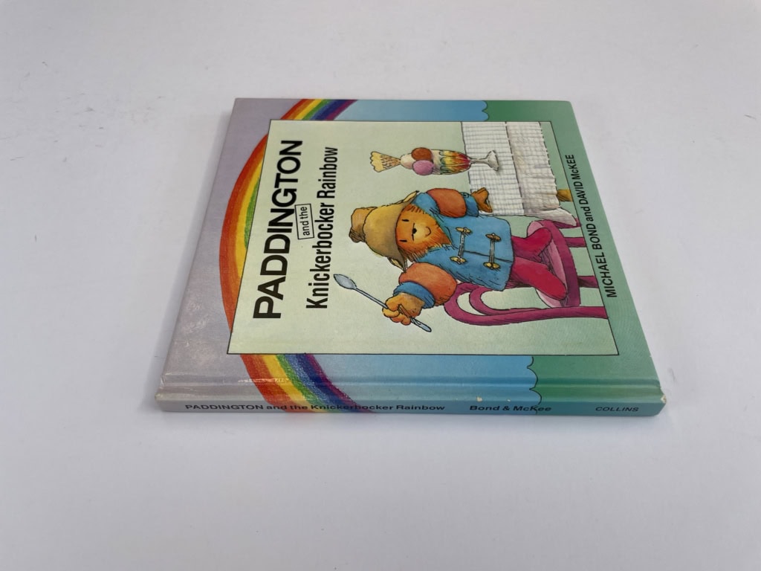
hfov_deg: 67.3
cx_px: 380
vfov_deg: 53.1
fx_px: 572
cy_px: 286
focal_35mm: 26
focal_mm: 4.2
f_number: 1.6
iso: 32
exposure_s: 1/520
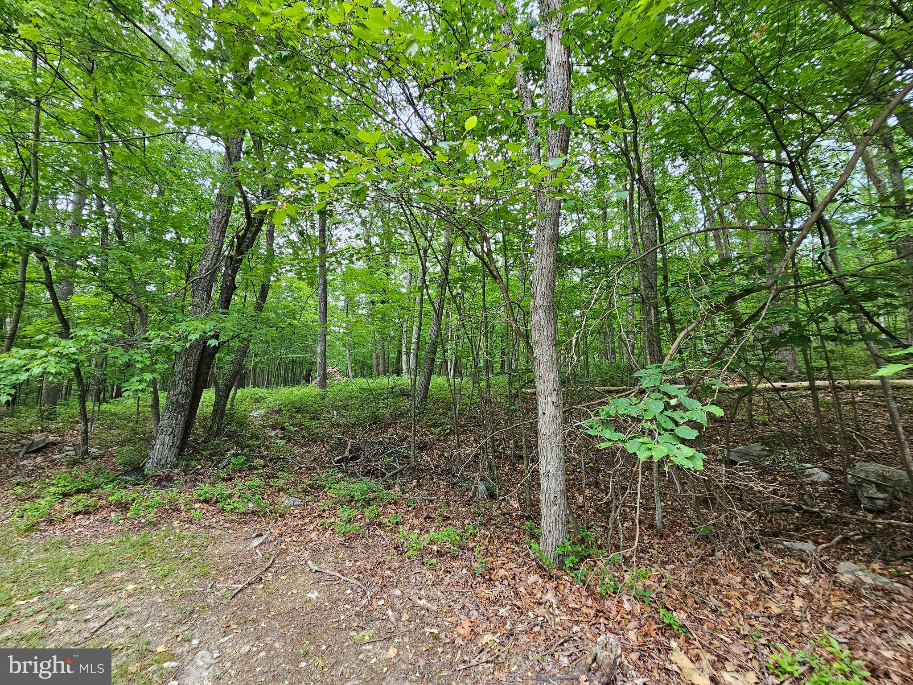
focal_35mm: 13
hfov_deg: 106.2
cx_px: 456
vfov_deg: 89.9
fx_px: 343
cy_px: 342
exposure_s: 1/60
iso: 125
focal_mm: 2.2
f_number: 2.2
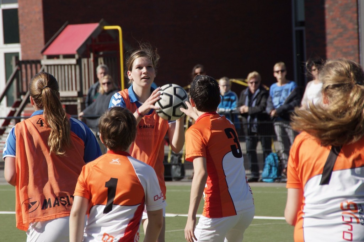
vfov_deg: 5.1
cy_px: 121
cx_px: 182
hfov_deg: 7.6
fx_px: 2728
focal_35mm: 270
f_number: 9
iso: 200
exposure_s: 1/500
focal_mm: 180
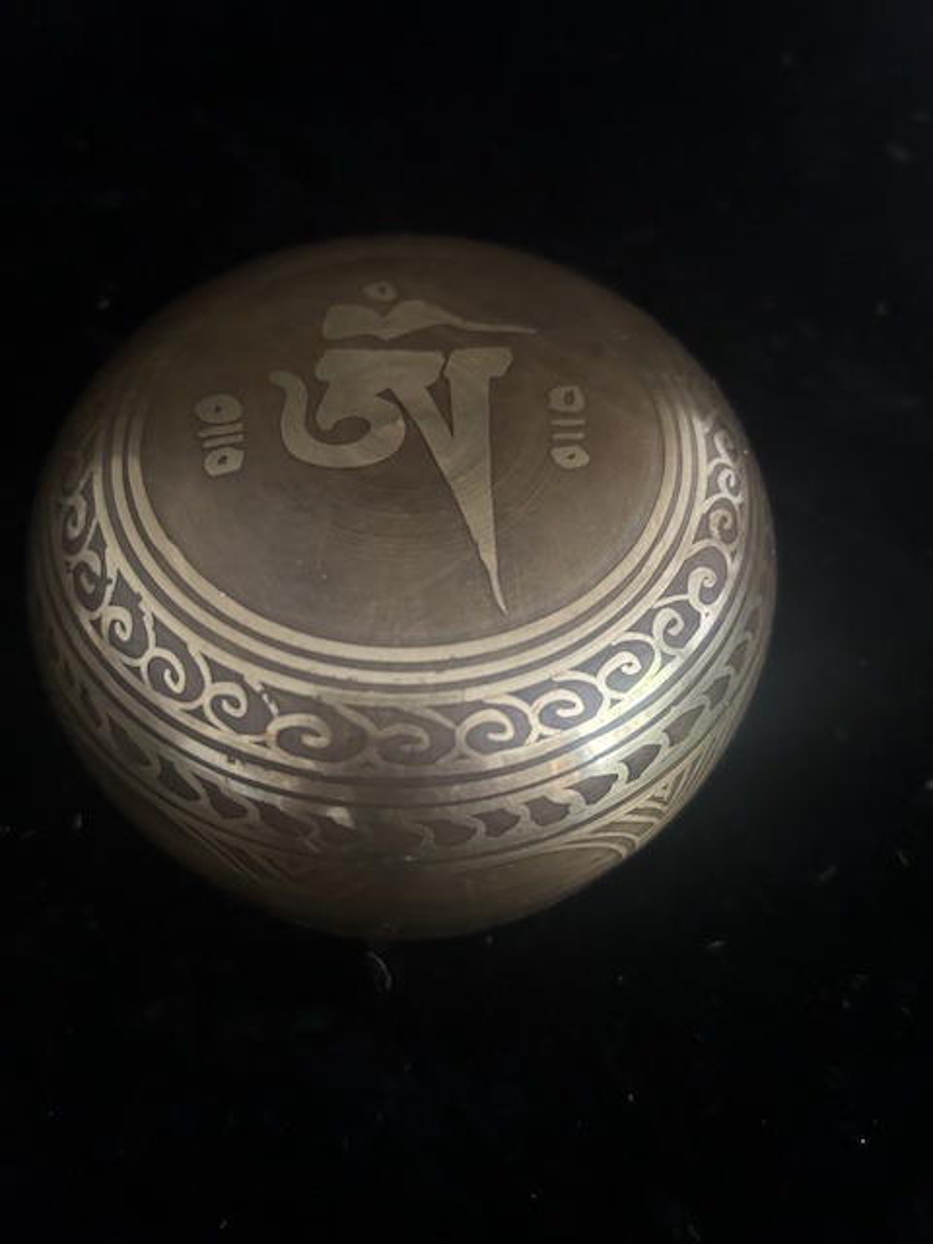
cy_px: 622
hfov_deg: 53.1
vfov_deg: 67.3
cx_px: 466
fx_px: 934
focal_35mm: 26
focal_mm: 5.7
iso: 640
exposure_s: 1/38
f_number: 1.5
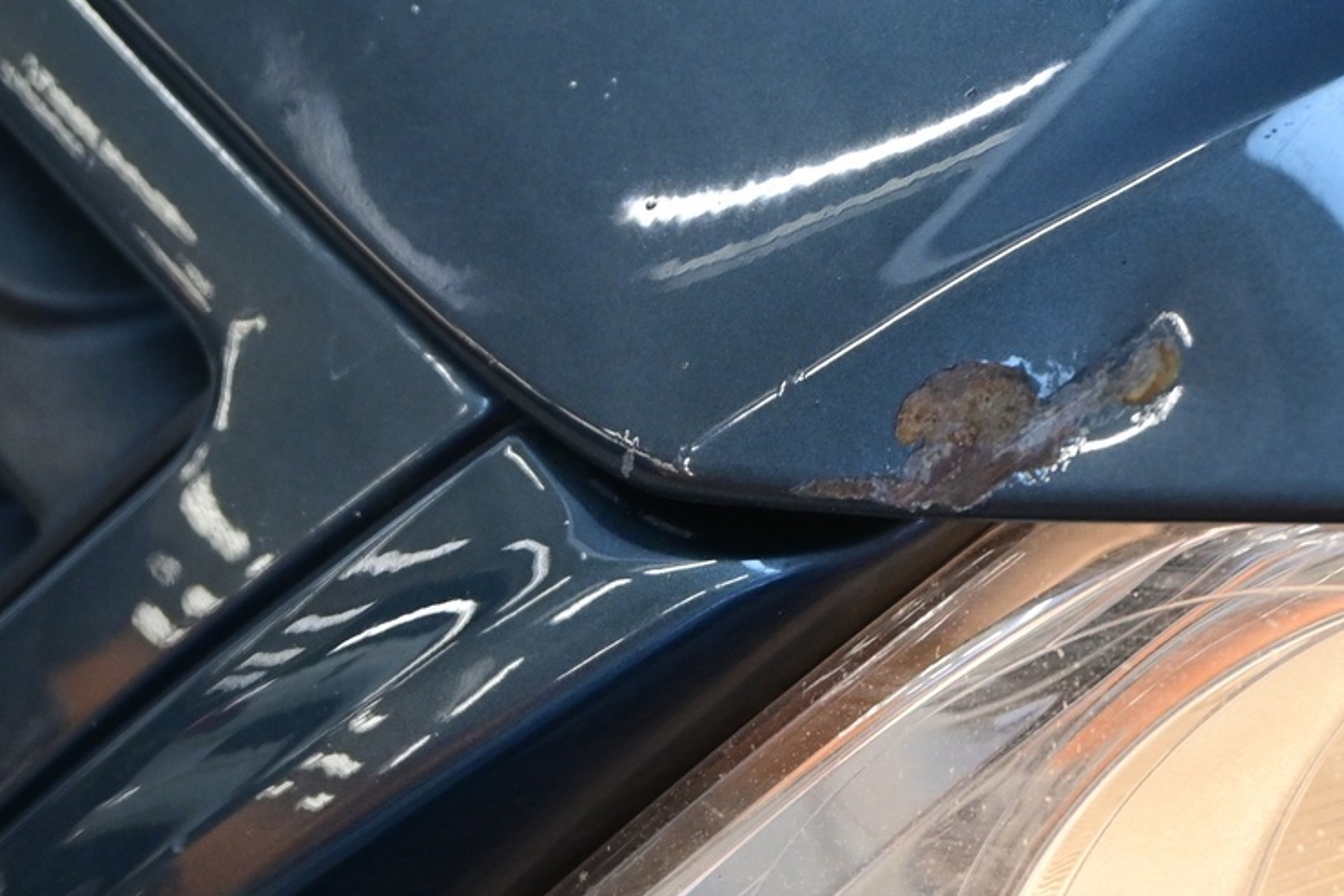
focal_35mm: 118
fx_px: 4405
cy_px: 453
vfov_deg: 11.6
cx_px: 1016
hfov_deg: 17.2
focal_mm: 36
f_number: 5.3
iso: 800
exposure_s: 1/60
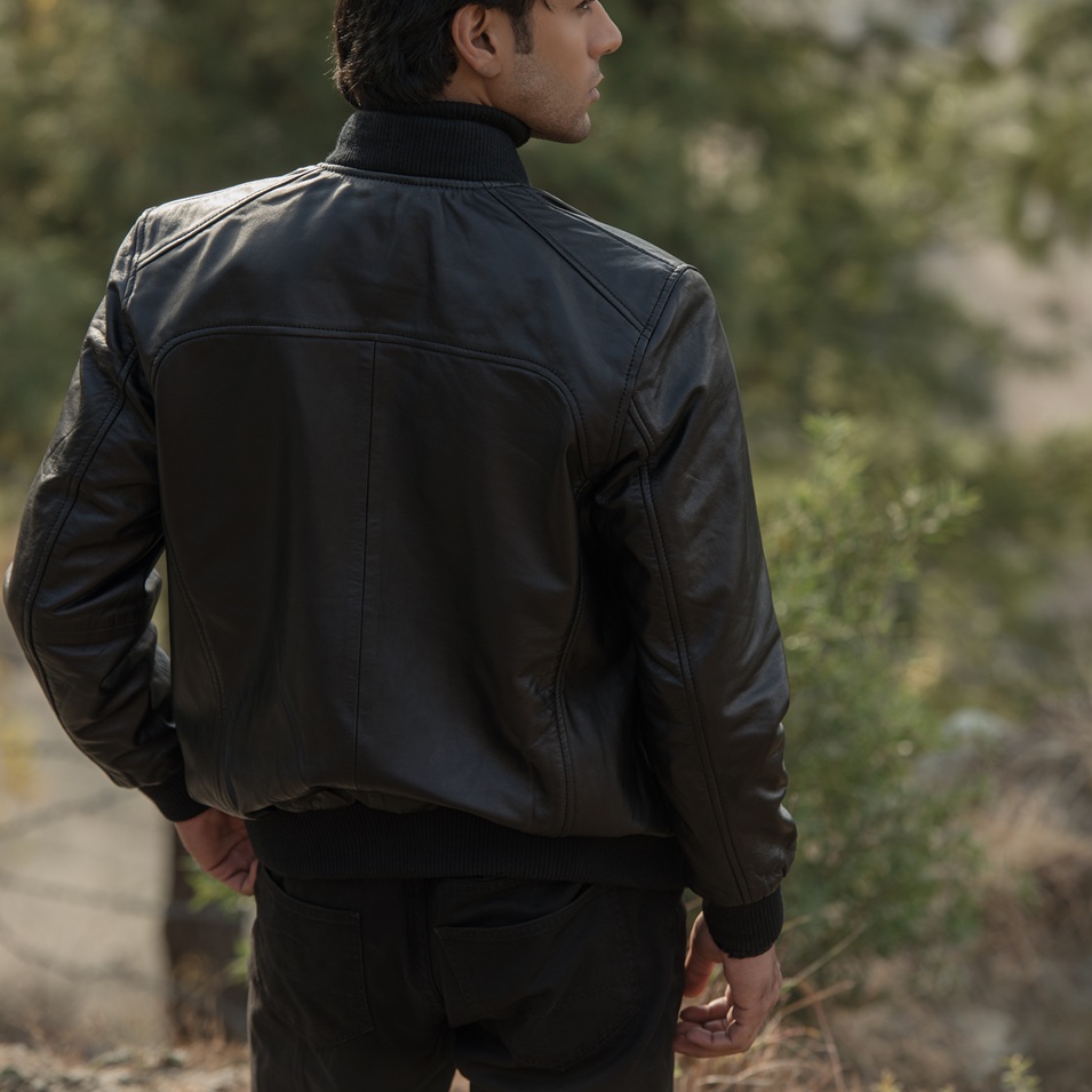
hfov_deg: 9.1
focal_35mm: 192
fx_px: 6853
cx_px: 545
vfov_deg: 9.1
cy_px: 381
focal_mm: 150
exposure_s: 1/200
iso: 80
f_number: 4.5
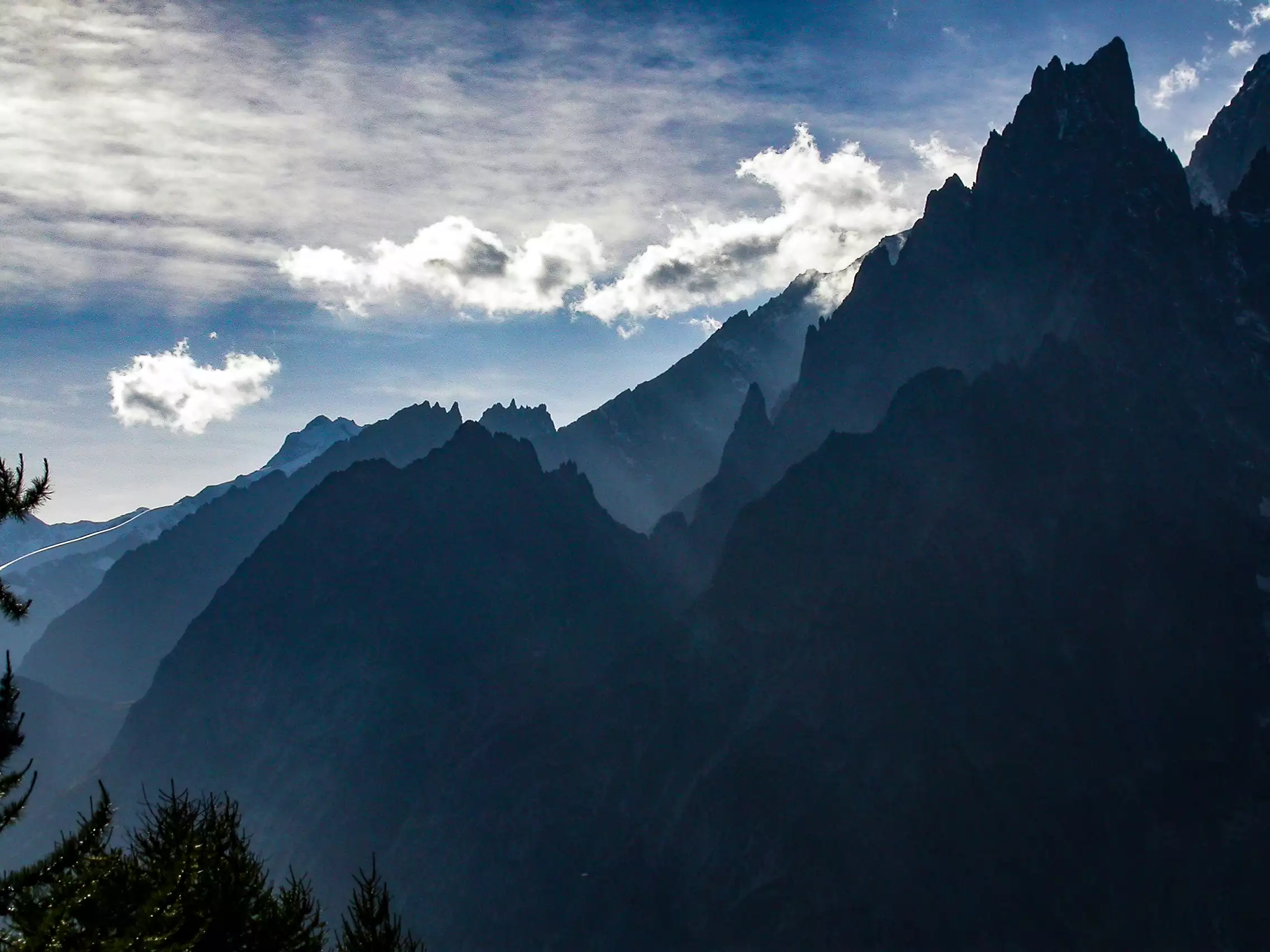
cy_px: 476
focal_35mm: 94
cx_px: 635
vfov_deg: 15.7
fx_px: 3449
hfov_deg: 20.9
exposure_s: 1/682
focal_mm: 19.5
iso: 100
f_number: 9.7
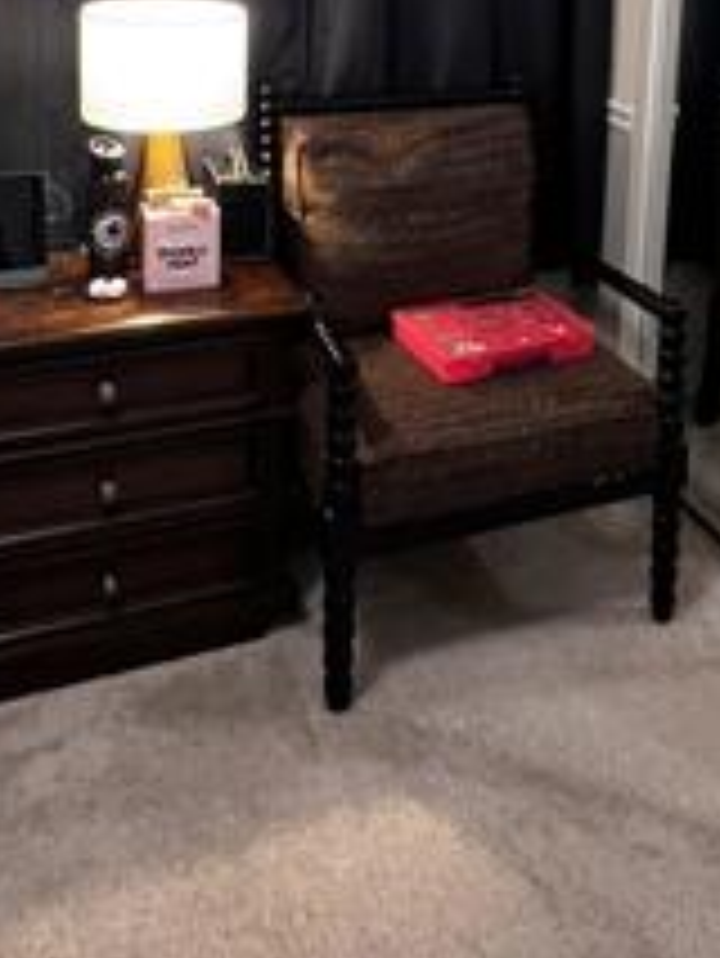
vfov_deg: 42.2
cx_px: 522
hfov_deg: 36.2
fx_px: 1080
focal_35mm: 39
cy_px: 27
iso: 800
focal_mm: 1.57
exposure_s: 1/40
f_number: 1.8
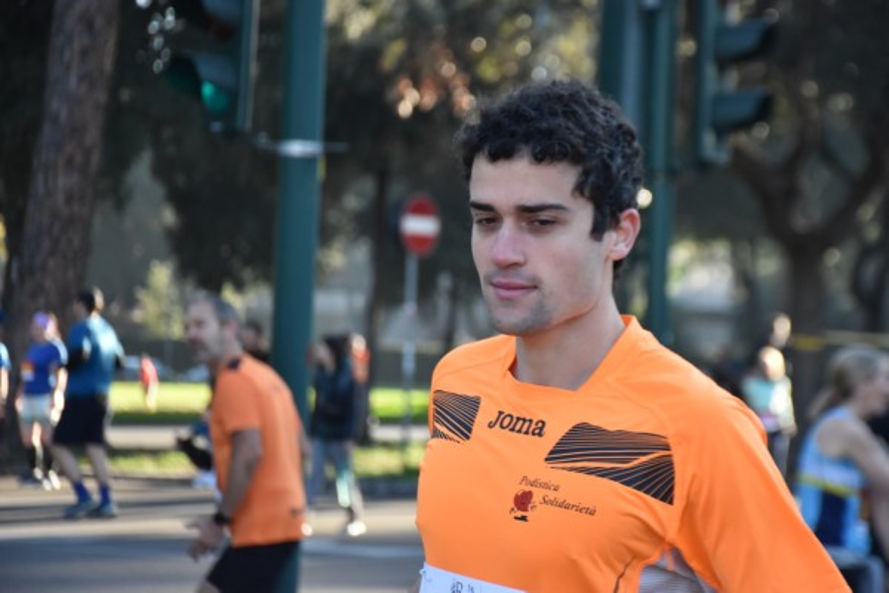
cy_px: 296
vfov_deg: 9.6
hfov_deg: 14.4
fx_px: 3519
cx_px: 444
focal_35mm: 142
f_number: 5.3
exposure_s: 1/800
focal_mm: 95
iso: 1400
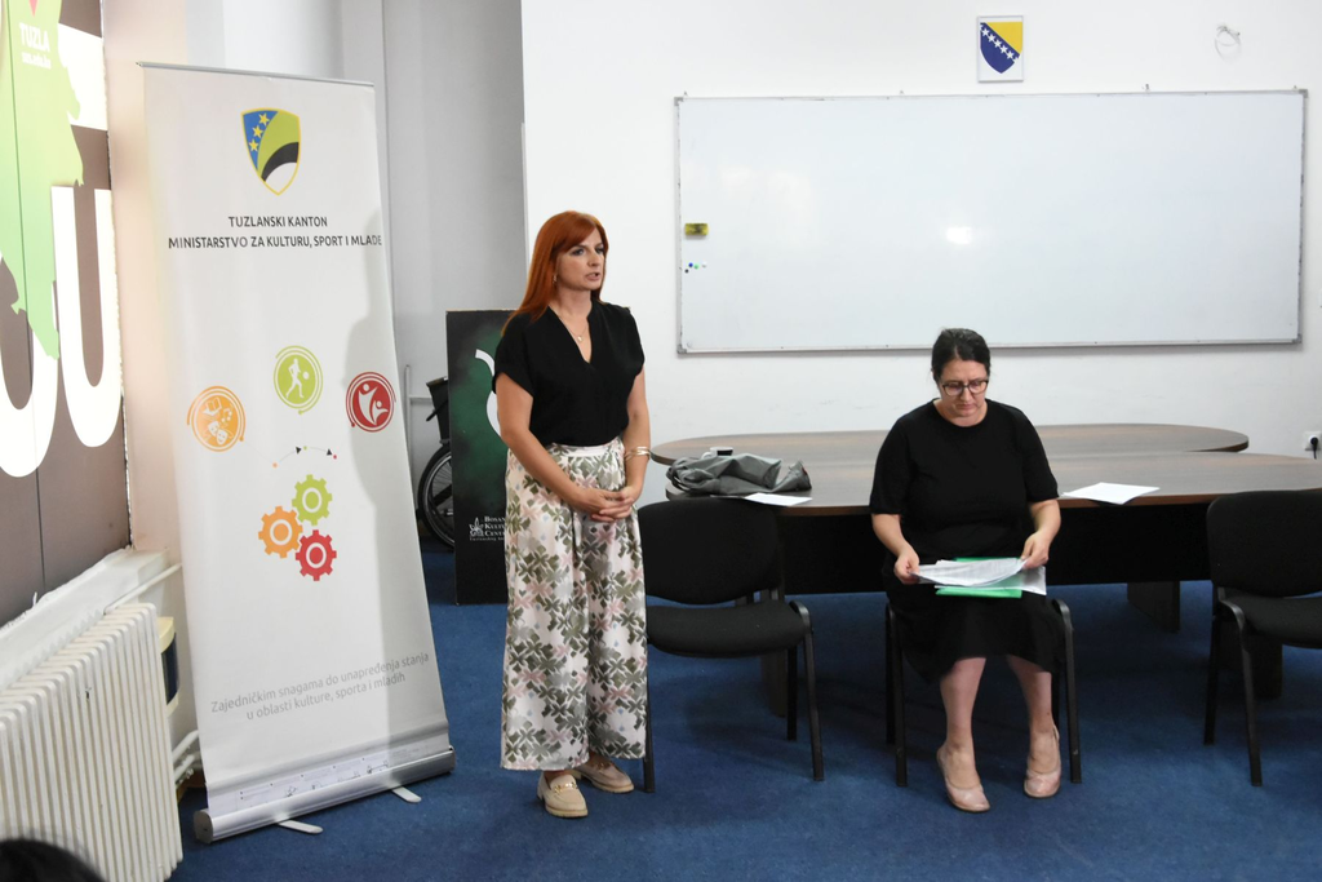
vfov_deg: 28.1
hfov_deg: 41.1
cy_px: 441
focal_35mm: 48
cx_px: 661
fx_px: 1763
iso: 4000
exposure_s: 1/100
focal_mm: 32
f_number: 6.3
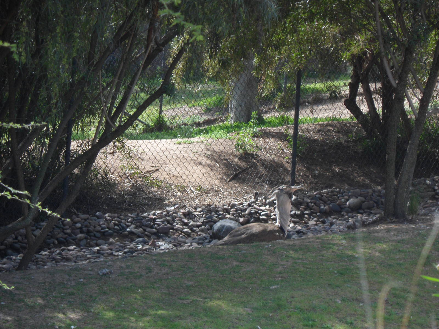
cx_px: 220
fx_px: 3424
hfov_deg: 7.3
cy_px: 164
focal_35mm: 270
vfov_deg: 5.5
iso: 80
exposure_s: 1/90
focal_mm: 46.8
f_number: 5.9
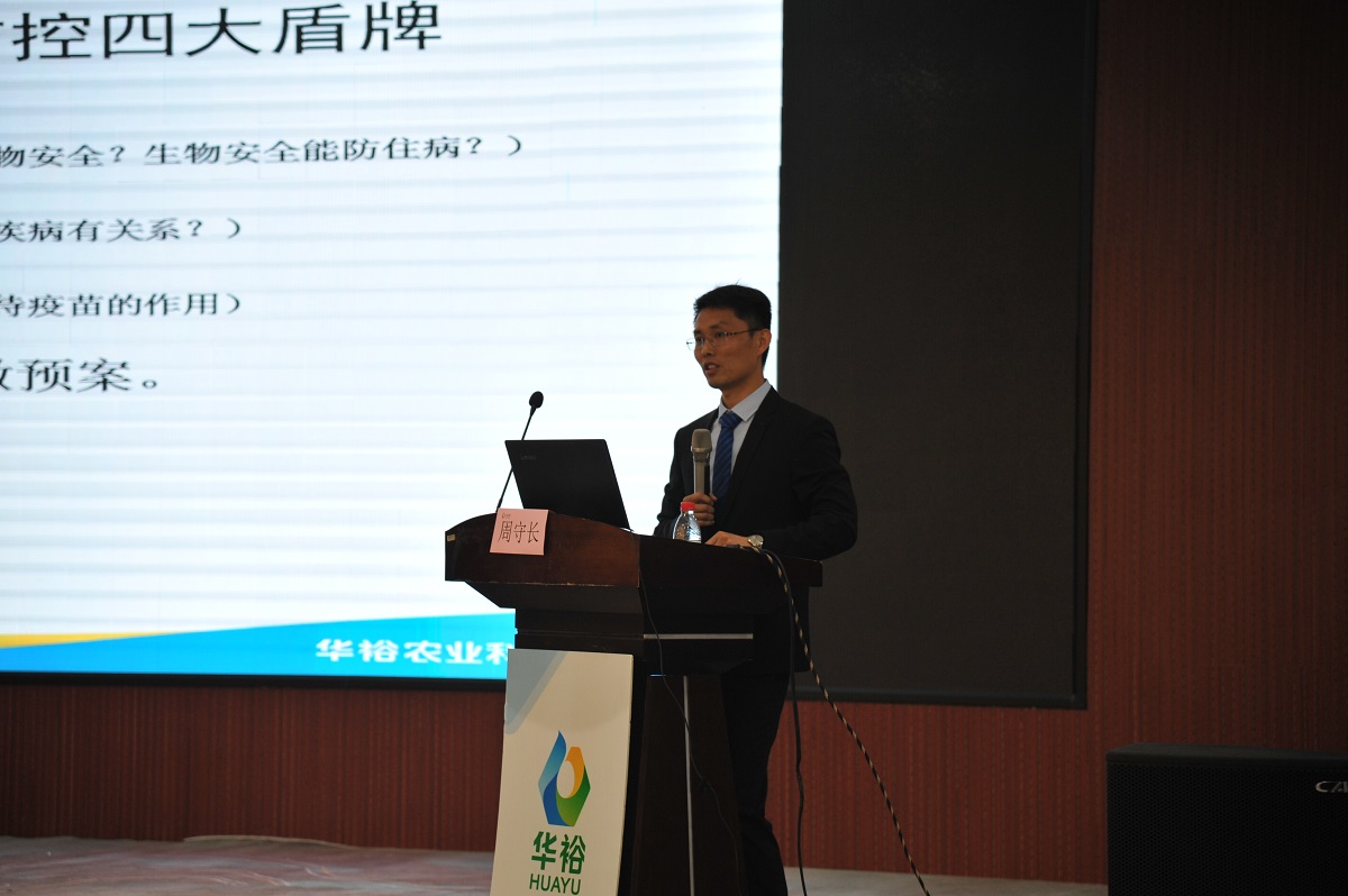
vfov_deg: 11.4
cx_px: 674
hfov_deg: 17.1
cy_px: 448
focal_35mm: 120
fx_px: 4490
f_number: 4
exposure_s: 1/160
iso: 640
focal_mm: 120
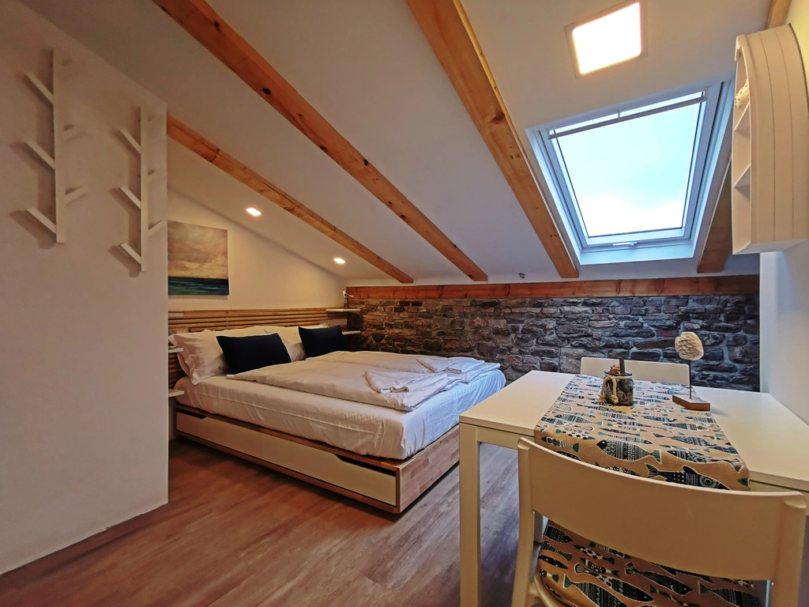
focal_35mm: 16
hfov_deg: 94.5
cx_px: 404
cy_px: 304
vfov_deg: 78.1
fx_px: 374
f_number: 2.2
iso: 250
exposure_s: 1/100
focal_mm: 2.35
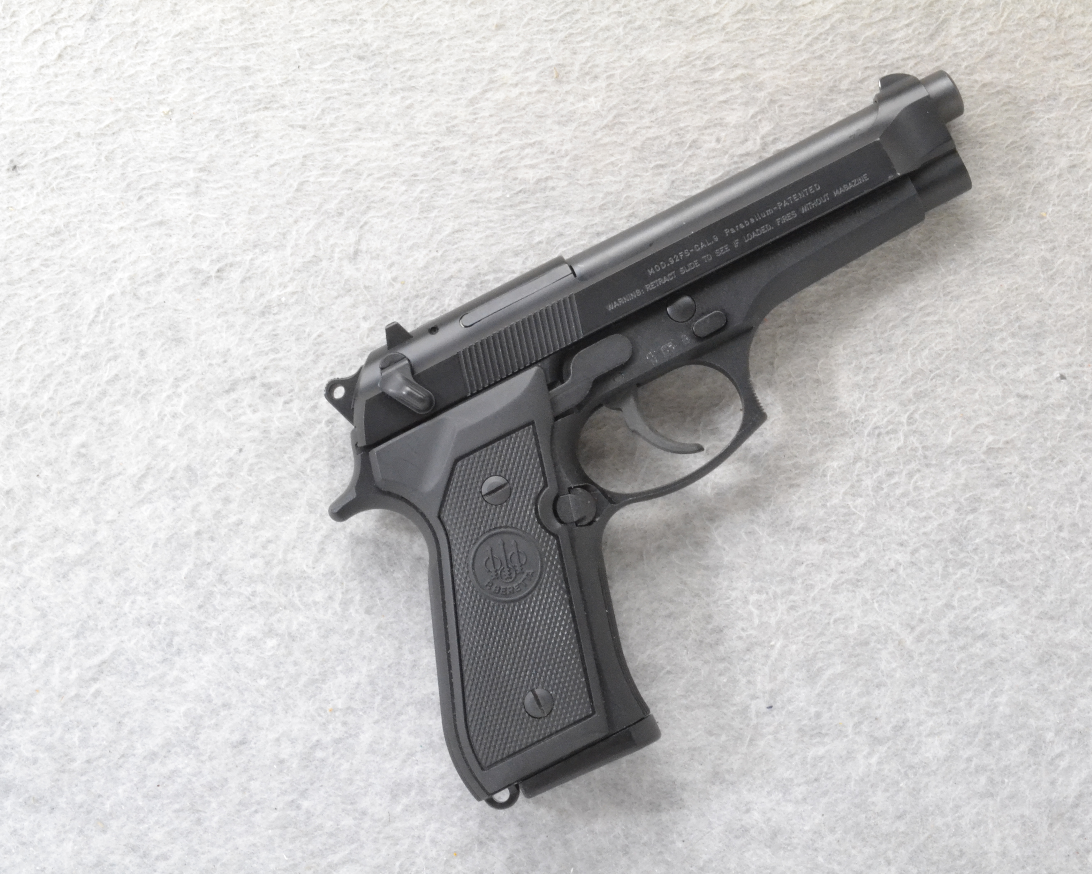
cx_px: 592
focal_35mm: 65
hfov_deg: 29.1
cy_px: 433
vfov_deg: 23.5
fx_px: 2101
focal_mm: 38
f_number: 20
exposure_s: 1/60
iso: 3200
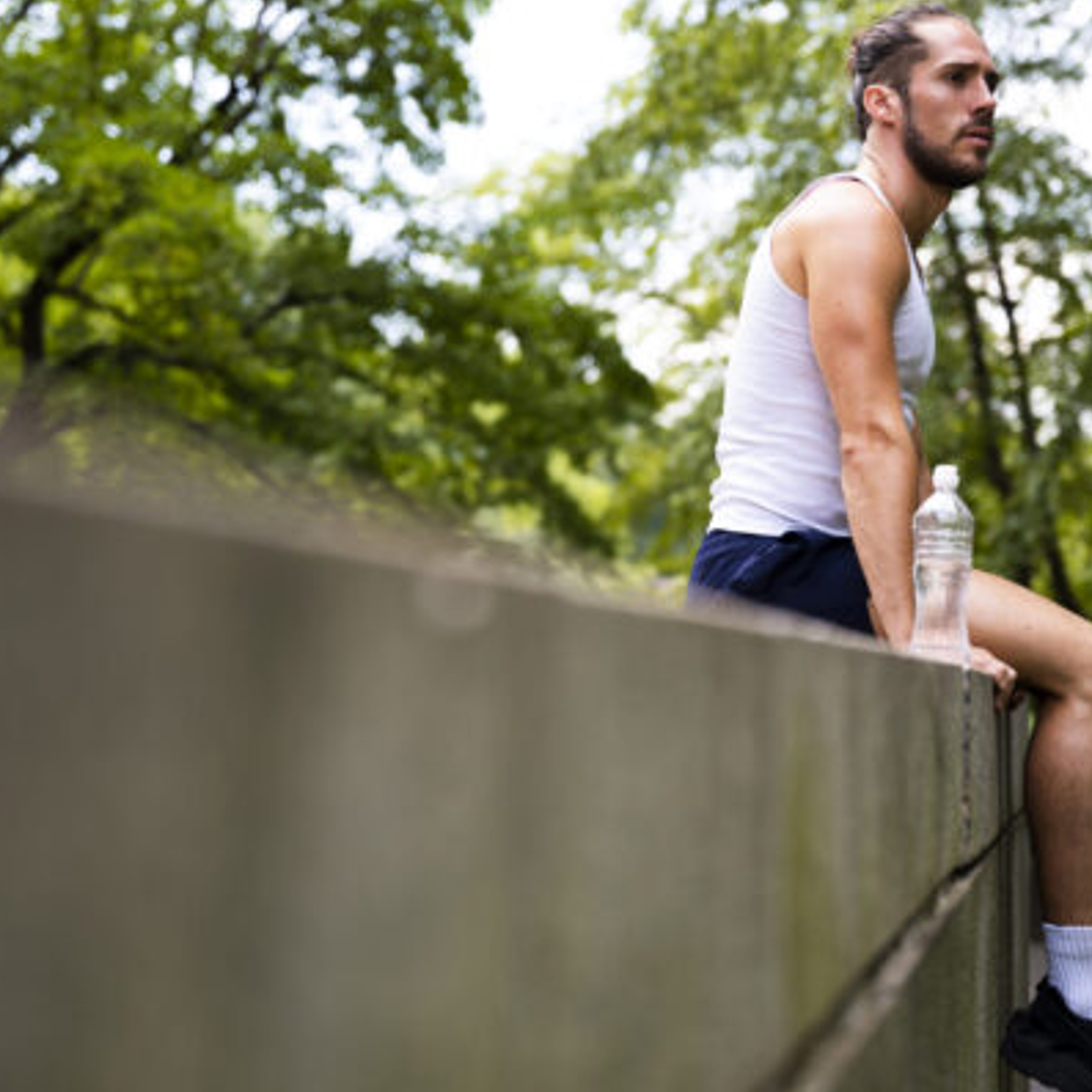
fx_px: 3212
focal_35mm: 90
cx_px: 567
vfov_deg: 19.3
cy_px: 543
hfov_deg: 19.3
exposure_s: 1/160
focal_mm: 70
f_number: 3.2
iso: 100
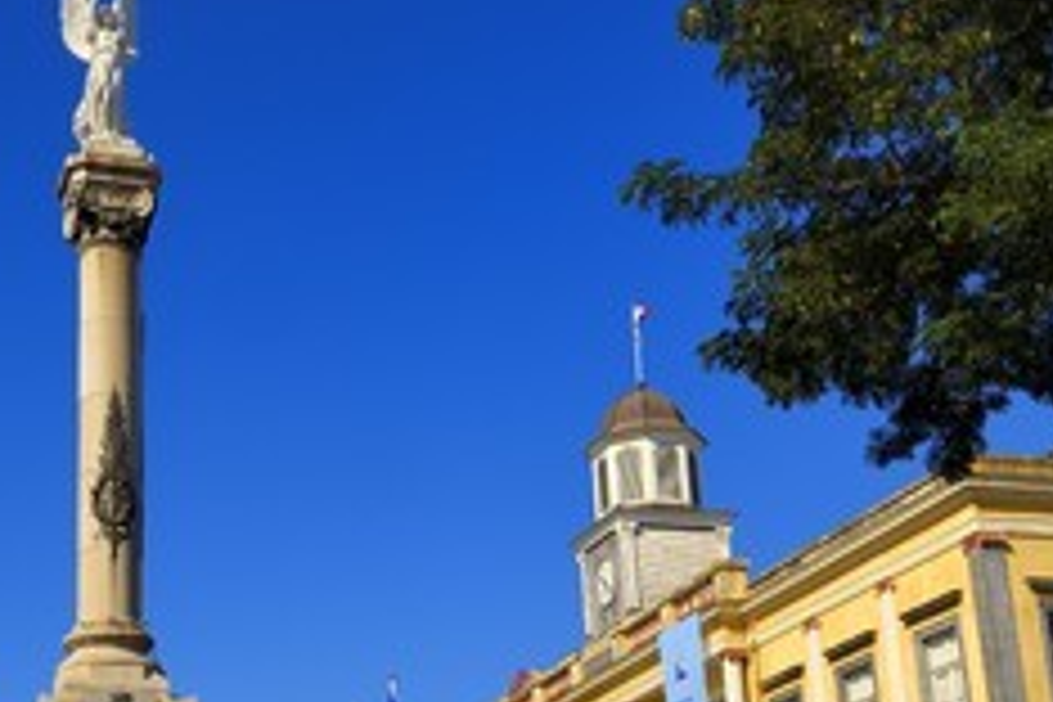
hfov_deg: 32.6
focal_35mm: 61
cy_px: 554
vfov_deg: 22.0
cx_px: 360
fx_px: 1784
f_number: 20
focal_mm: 34
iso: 200
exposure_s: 1/250
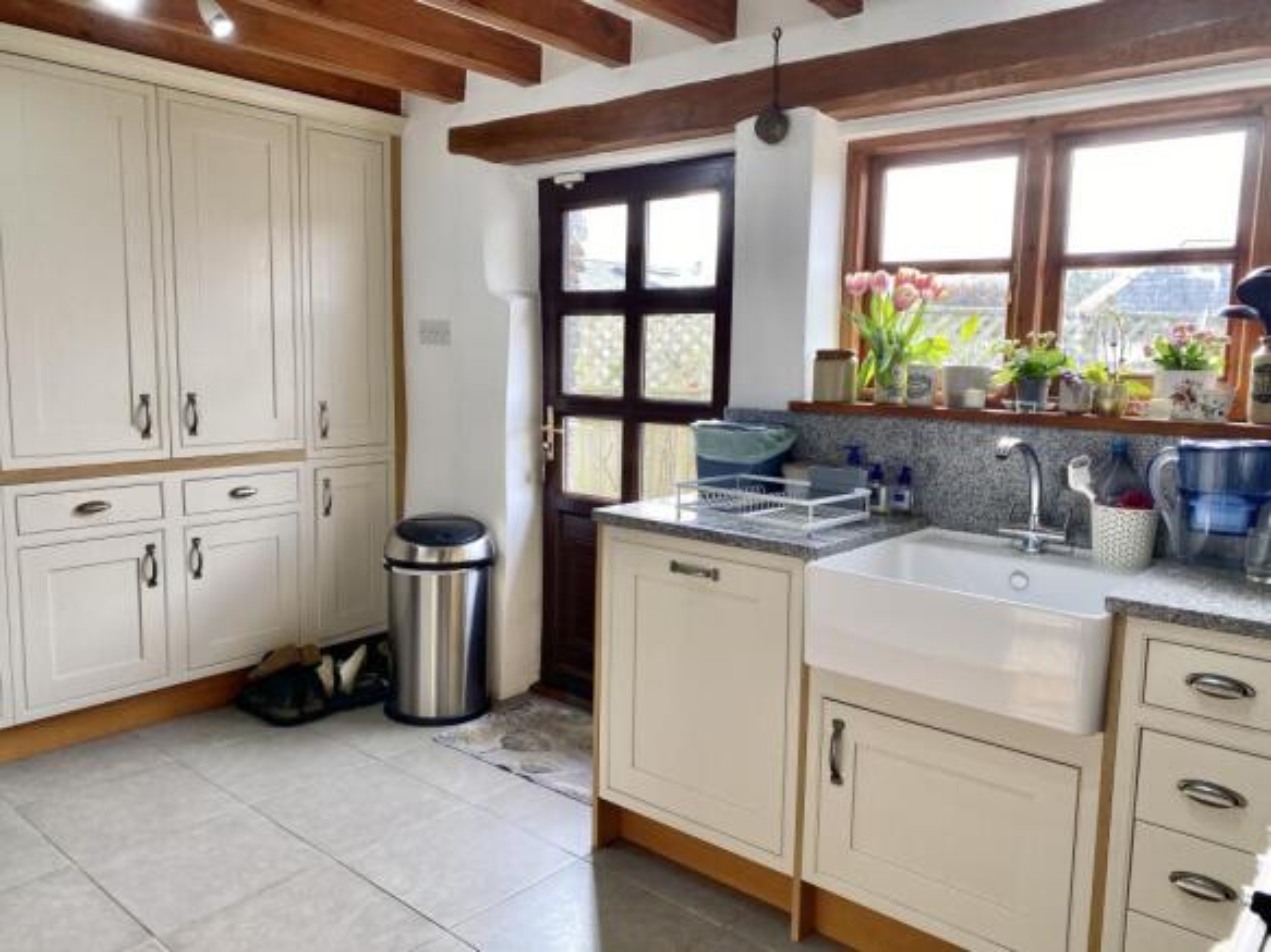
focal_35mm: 26
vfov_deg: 53.0
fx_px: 954
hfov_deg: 67.3
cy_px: 476
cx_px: 636
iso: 40
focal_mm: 4.25
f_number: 1.8
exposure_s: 1/100
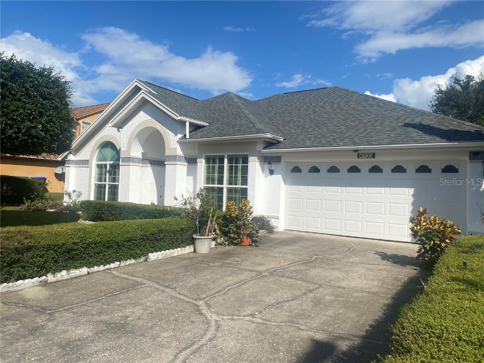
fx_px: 364
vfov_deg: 53.1
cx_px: 242
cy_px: 182
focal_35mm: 26
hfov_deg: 67.3
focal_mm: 4.25
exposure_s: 1/5495
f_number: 1.8
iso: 32
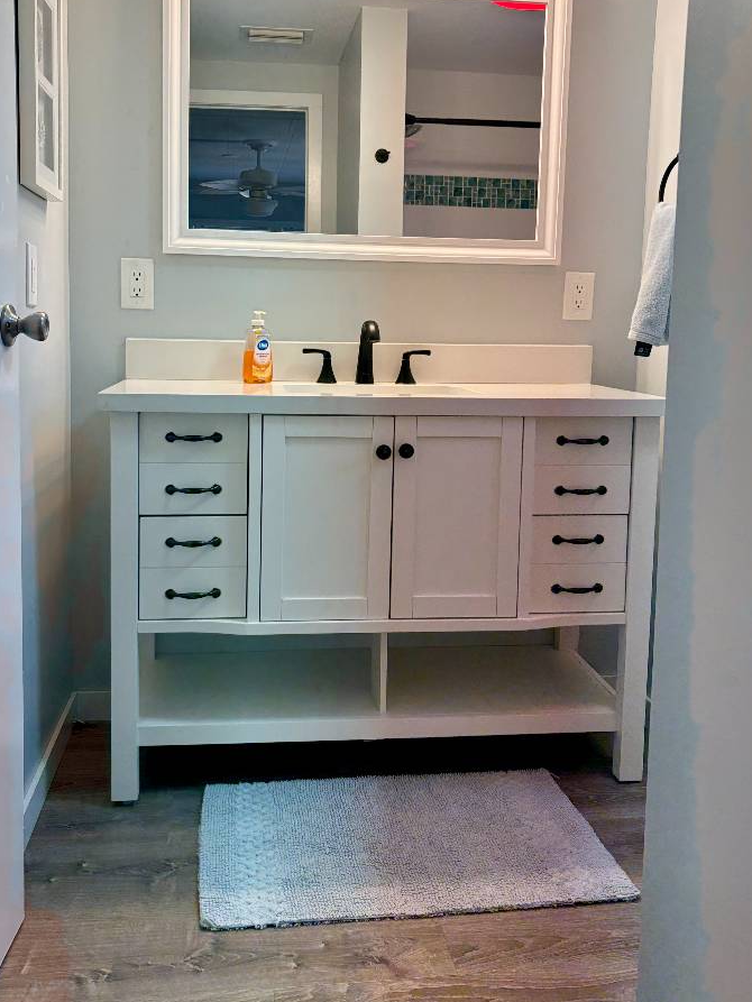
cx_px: 347
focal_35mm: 33
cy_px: 407
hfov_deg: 42.9
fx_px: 956
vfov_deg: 55.0
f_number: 1.6
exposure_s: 1/148
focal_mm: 5.96
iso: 125
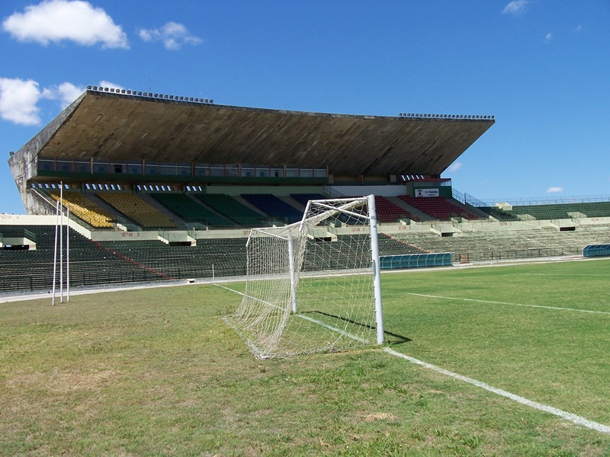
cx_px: 305
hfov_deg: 52.6
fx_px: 617
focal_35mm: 35
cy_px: 228
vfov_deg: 40.7
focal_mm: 6
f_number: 4
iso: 80
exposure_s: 1/750
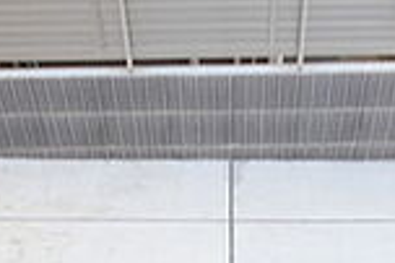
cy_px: 474
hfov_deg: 40.3
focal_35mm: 49
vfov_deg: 20.0
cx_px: 223
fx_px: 537
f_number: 4.5
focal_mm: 8
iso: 400
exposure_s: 1/80
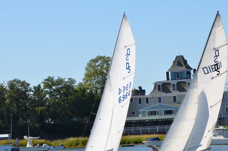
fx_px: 1238
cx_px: 146
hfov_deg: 10.5
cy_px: 94
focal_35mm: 196
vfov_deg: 7.0
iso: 100
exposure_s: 1/320
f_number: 9
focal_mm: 82
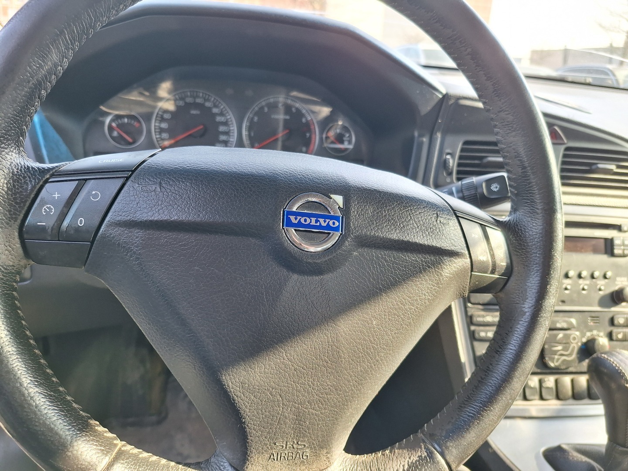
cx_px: 314
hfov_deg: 73.9
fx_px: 417
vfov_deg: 58.9
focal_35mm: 23
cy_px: 236
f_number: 1.8
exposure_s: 1/100
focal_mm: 5.54
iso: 50
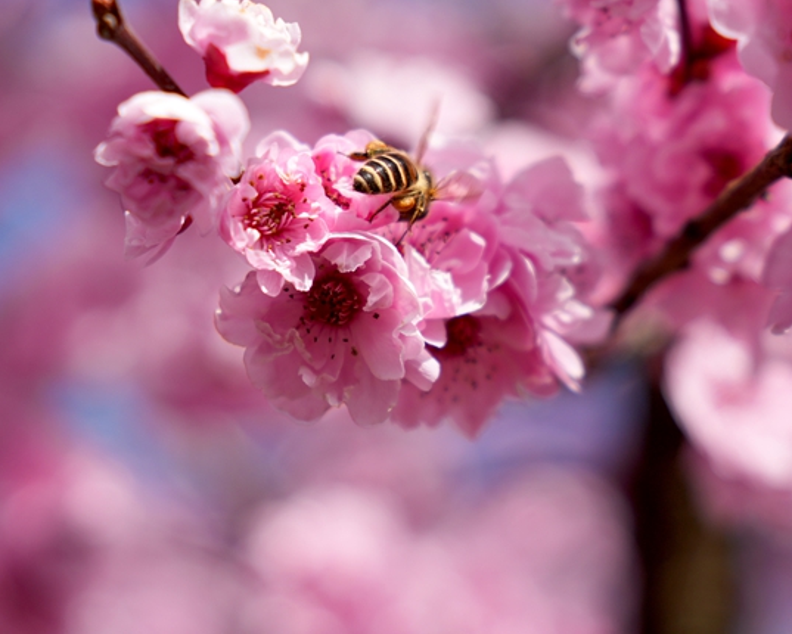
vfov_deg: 15.0
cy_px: 284
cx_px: 254
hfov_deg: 18.6
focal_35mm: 103
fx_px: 2408
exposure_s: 1/1600
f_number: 2.8
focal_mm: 49
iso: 100
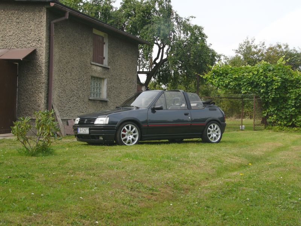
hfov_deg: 36.8
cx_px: 150
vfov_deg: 28.0
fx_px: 452
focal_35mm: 52
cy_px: 113
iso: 50
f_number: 2.8
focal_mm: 8.6
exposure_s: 1/500
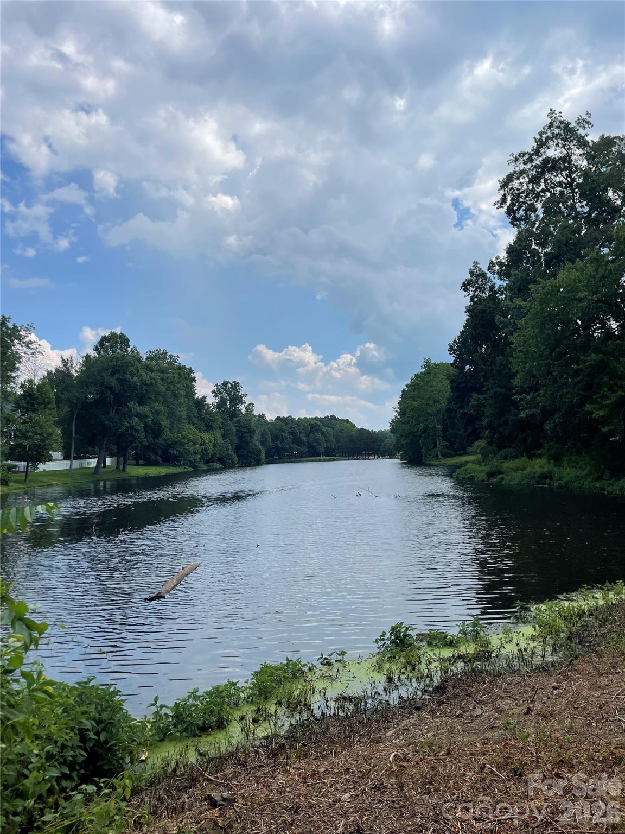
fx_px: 626
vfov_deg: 67.3
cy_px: 417
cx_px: 312
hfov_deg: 53.1
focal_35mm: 26
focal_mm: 4.2
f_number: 1.6
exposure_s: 1/4292
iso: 32
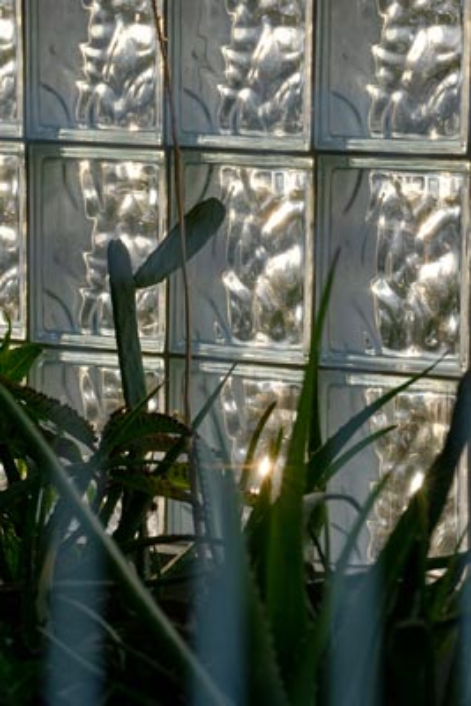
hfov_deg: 5.1
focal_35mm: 268
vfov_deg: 7.7
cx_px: 236
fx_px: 5255
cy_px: 353
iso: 320
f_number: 11
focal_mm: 268
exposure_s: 1/250
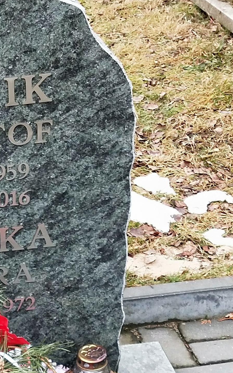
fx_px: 792
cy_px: 421
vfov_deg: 24.5
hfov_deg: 16.1
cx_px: -37
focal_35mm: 78
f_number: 1.7
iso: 34
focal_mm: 3.99
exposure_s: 1/100
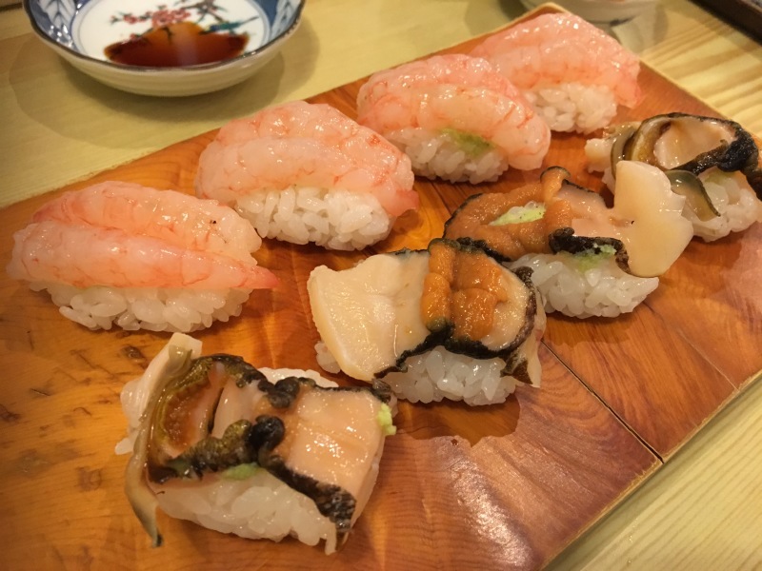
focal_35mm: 29
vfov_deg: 48.2
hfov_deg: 61.7
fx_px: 638
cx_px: 381
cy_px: 286
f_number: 2.2
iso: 200
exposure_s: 1/30
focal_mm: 4.15
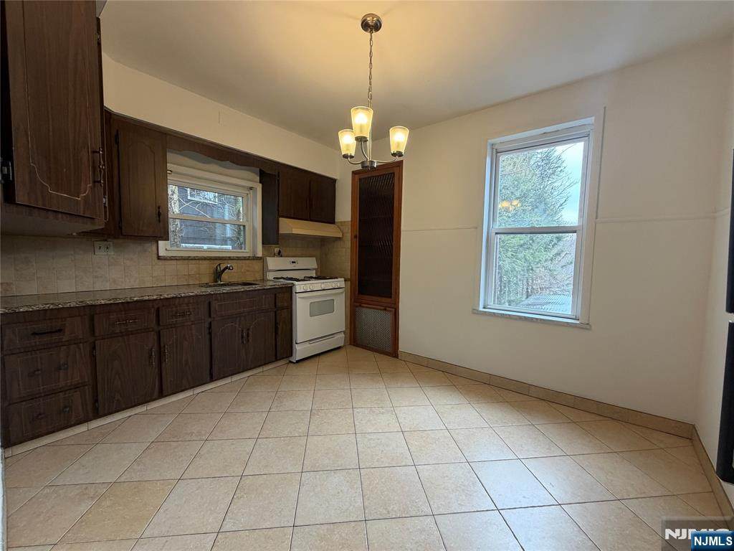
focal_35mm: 14
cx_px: 367
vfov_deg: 85.7
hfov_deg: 102.1
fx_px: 297
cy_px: 276
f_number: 2.2
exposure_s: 1/60
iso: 200
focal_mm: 2.22
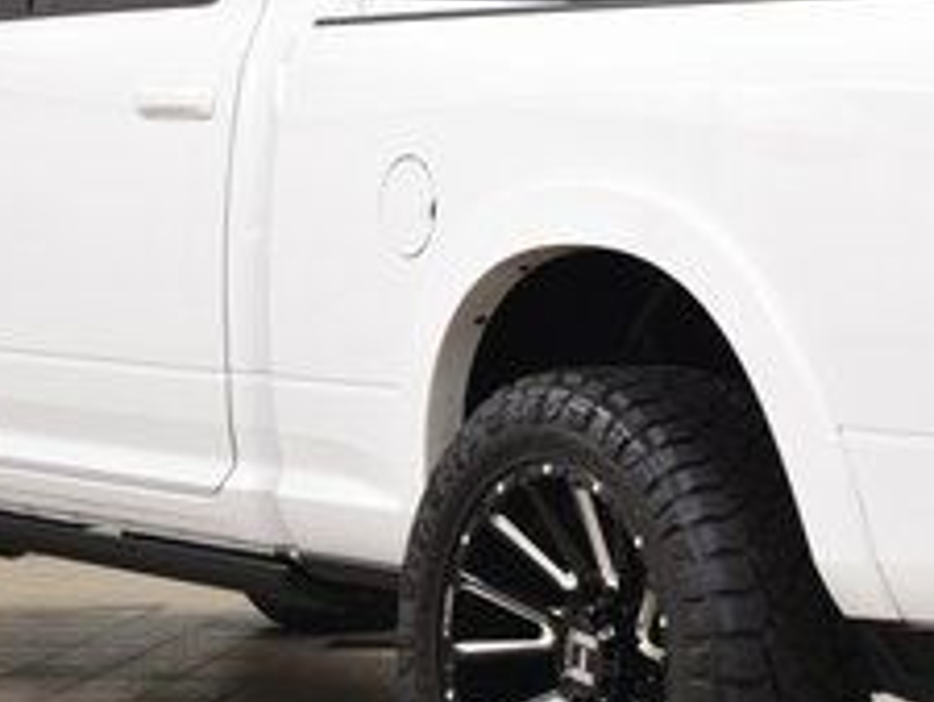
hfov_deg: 13.7
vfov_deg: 10.4
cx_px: 743
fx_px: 3870
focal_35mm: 143
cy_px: 347
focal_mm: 35
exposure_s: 1/60
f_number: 8
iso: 1600
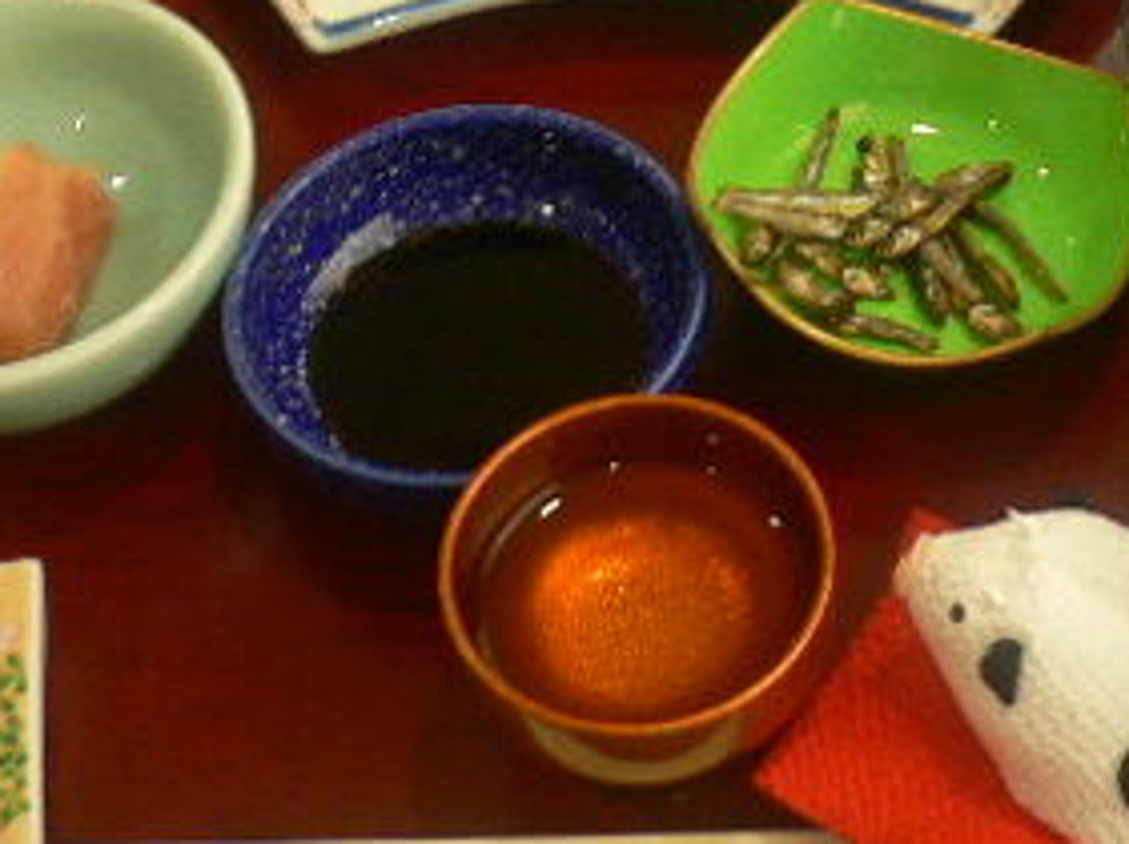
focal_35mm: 81
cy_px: -38
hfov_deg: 23.8
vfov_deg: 17.7
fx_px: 2638
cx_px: 876
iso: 150
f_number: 2.8
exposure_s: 1/15
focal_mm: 5.8
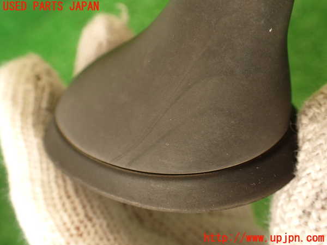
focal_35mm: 32
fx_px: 302
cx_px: 164
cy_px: 122
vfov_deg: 44.2
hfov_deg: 56.8
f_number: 2.4
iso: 200
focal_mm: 5.79
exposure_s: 1/50
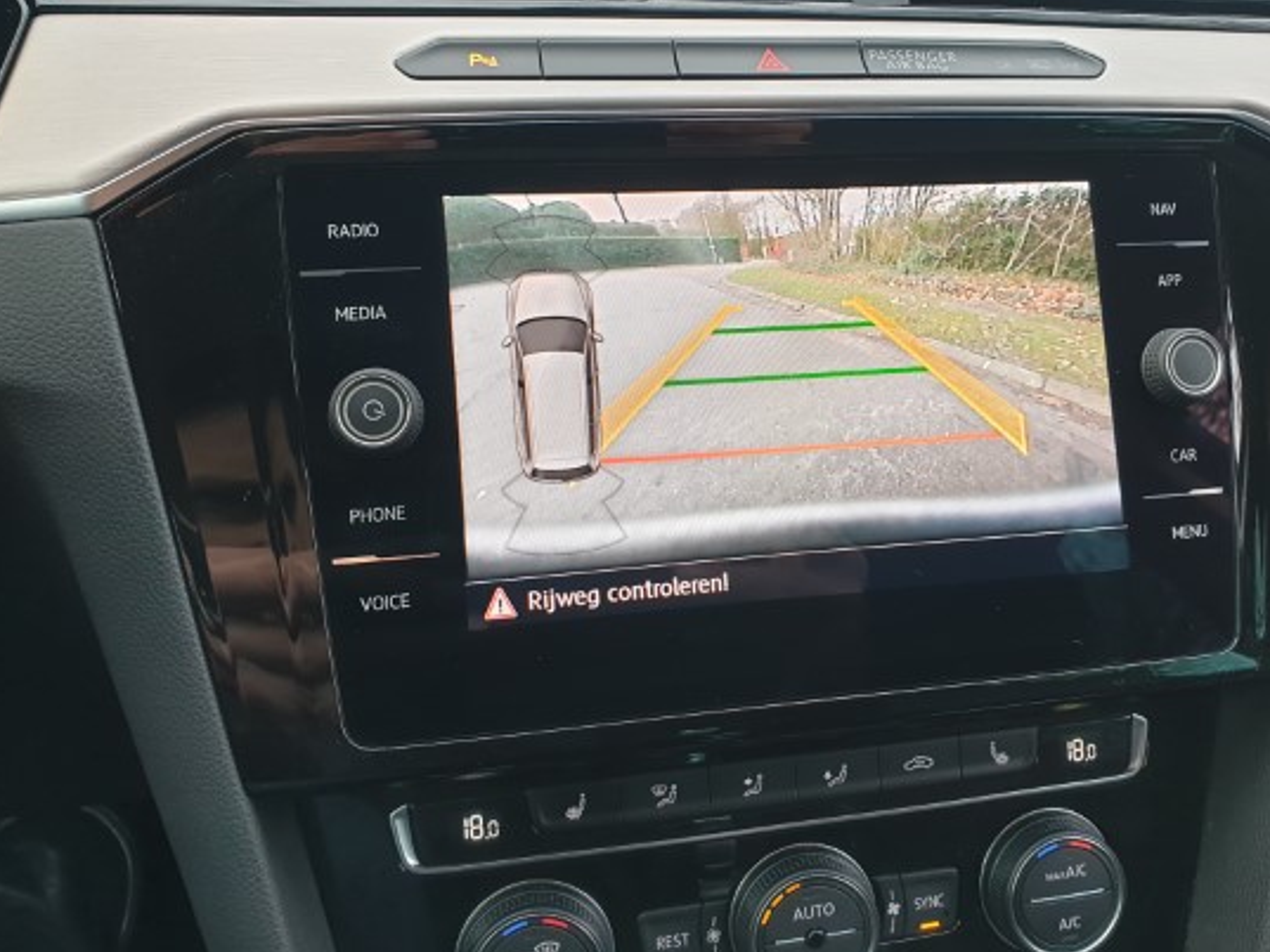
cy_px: 406
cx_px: 743
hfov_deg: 58.0
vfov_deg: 45.3
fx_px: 1138
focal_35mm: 31
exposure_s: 1/50
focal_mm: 4.3
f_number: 2.4
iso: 64
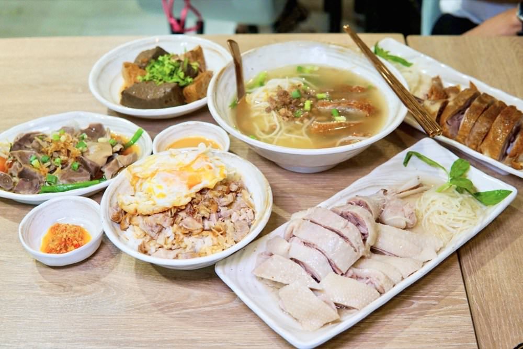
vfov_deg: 29.9
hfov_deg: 43.6
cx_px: 262
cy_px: 174
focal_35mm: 45
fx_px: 654
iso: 1000
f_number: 4
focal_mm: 30
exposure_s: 1/160
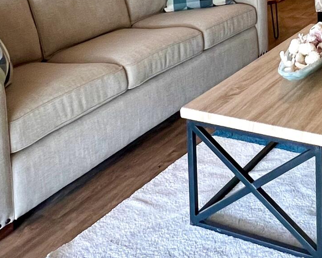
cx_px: 319
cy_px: -83
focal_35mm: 53
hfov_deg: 32.6
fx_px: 505
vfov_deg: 24.7
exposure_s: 1/120
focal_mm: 1.57
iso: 125
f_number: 1.8
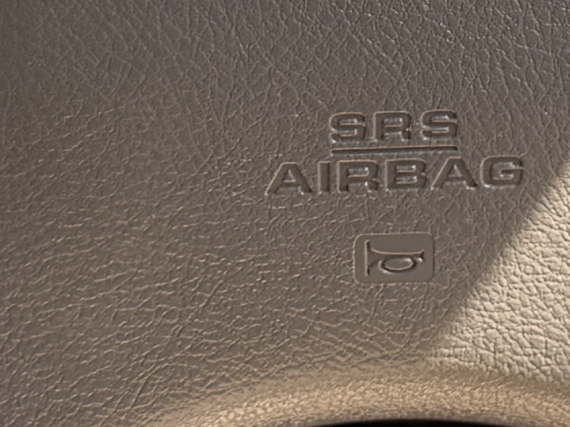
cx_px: 448
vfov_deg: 8.3
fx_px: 2865
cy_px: -254
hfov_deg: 11.3
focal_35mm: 174
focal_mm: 6.76
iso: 80
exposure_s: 1/319
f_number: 1.78
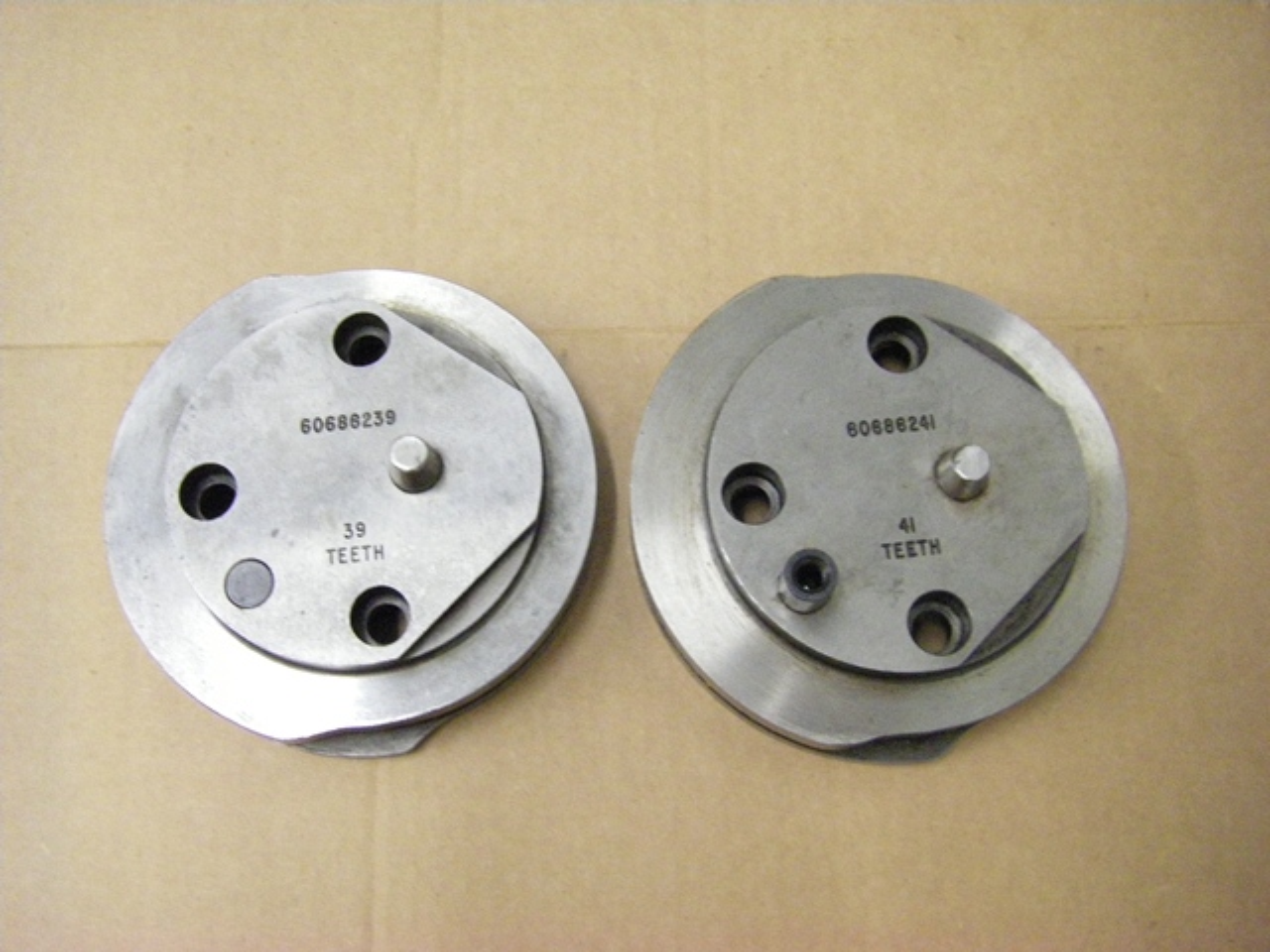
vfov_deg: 37.7
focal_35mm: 38
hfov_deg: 49.0
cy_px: 476
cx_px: 635
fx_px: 1394
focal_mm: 6.3
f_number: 3.5
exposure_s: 1/20
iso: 800
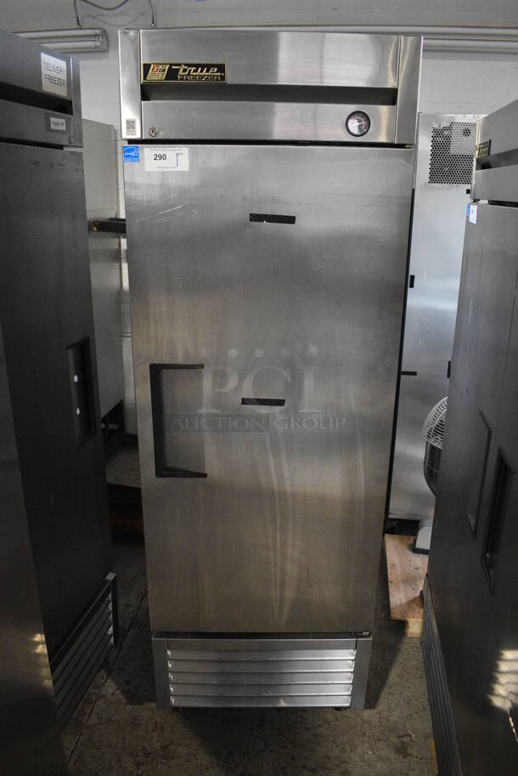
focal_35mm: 27
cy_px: 388
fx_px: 582
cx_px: 259
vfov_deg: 67.3
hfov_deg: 48.0
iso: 3200
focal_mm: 18
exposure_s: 1/125
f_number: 3.5
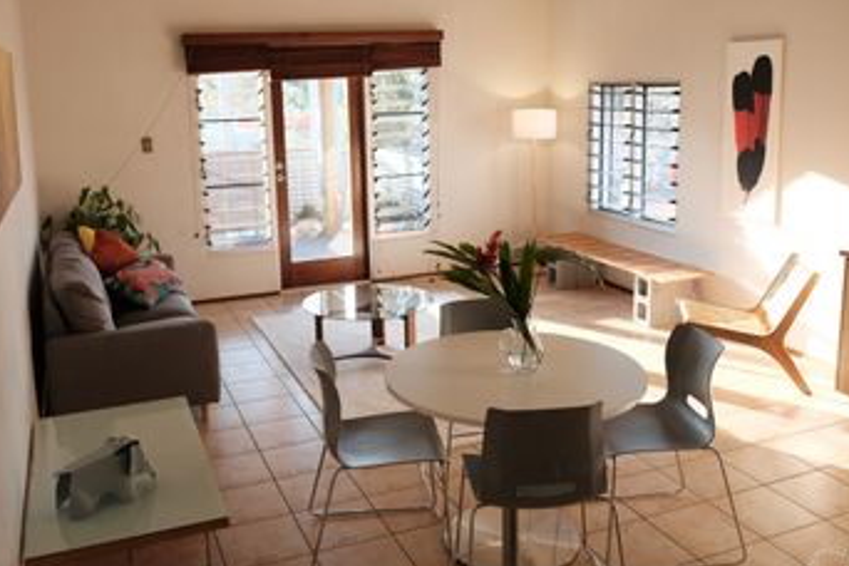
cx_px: 424
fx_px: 778
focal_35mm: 33
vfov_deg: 39.8
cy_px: 222
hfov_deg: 57.2
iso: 400
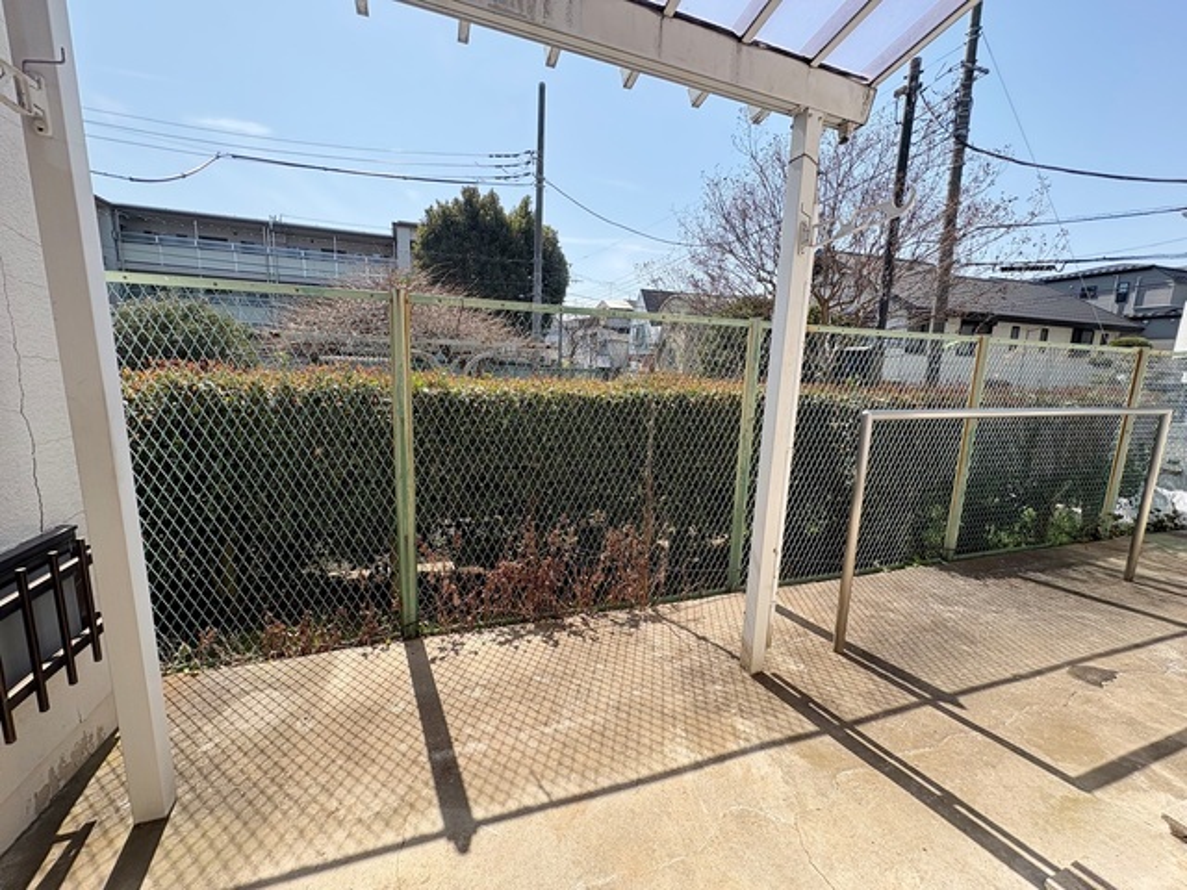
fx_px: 480
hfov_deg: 102.1
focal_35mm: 14
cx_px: 594
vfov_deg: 85.7
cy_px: 445
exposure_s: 1/932
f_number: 2.2
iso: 64
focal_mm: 2.22
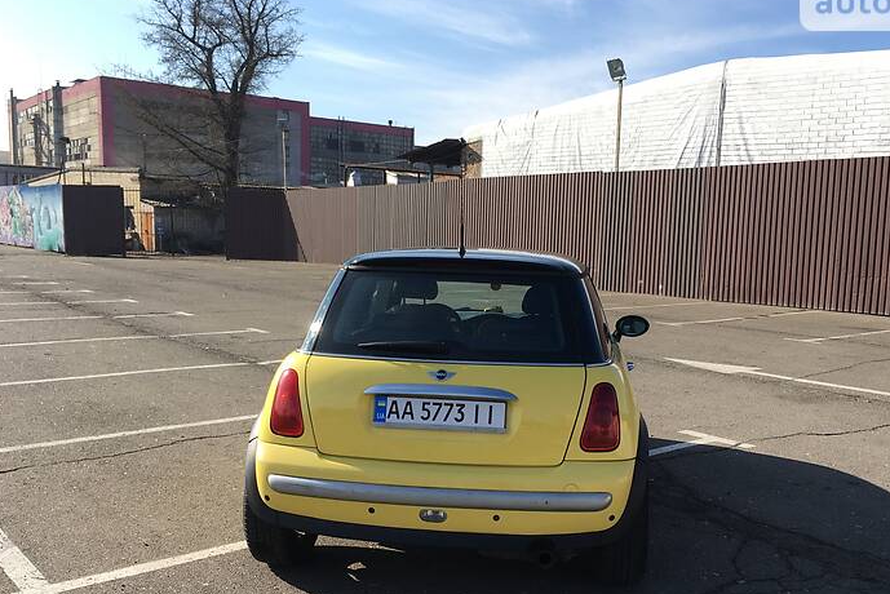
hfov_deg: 54.3
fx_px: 866
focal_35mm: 35
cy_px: 347
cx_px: 488
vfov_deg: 37.8
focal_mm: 4.2
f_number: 2.2
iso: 25
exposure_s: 1/864
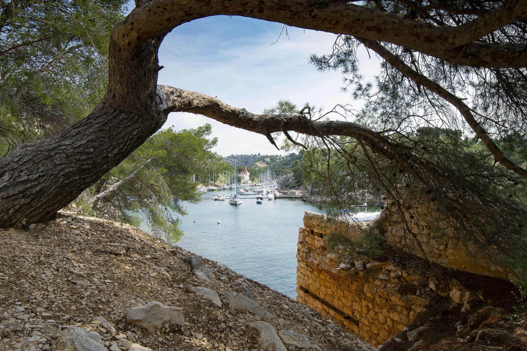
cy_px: 176
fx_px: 307
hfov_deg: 81.2
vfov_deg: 59.5
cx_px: 264
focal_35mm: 21
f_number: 14
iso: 100
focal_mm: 14
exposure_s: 1/60
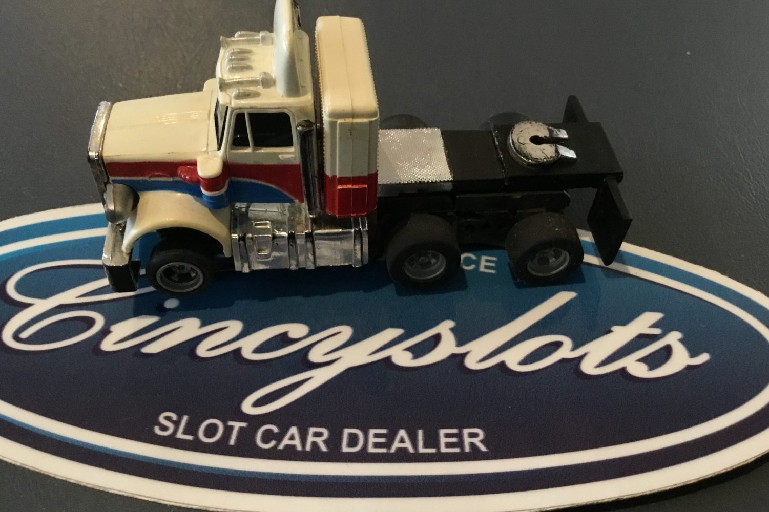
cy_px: 255
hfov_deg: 57.2
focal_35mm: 33
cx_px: 385
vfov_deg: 40.0
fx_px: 705
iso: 200
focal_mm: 3.3
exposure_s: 1/24
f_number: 2.4
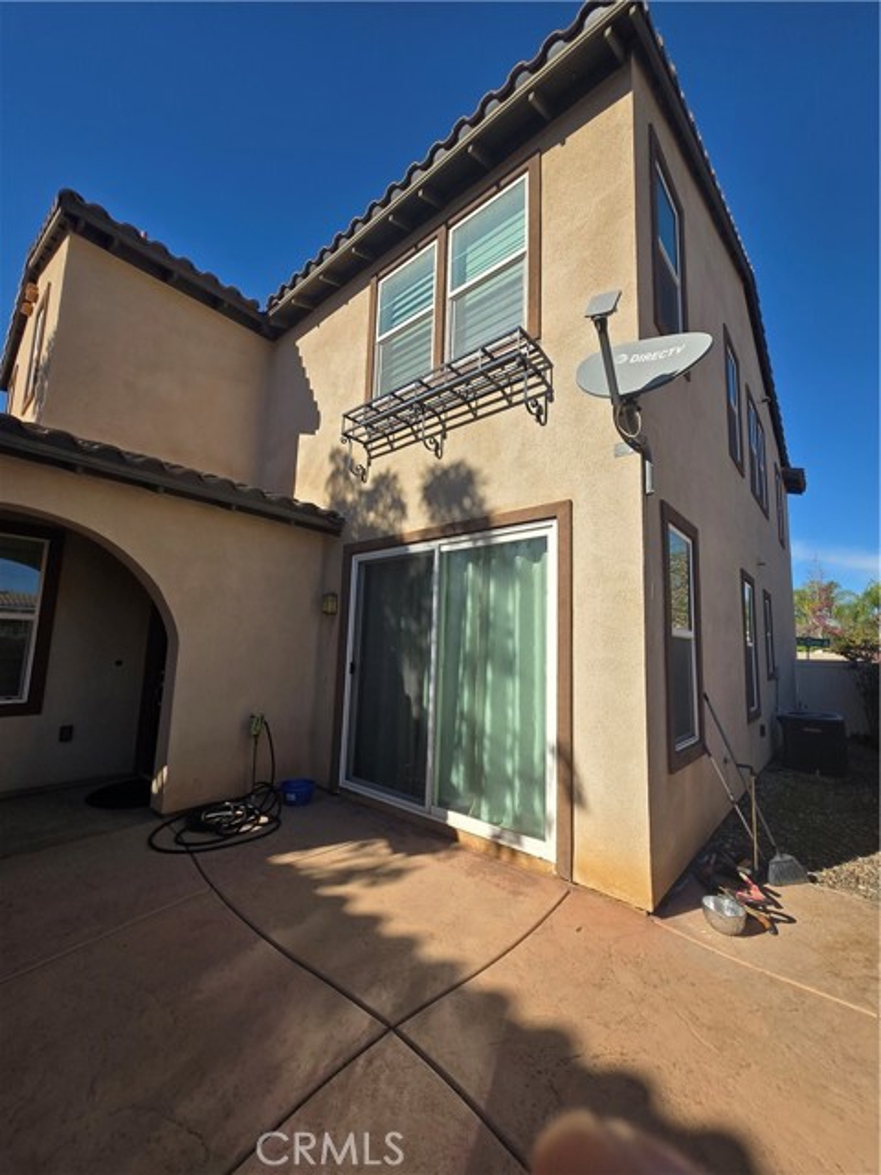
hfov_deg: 89.9
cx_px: 440
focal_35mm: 13
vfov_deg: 106.2
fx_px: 441
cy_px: 588
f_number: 2.2
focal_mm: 1.7
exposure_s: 1/1212
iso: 25
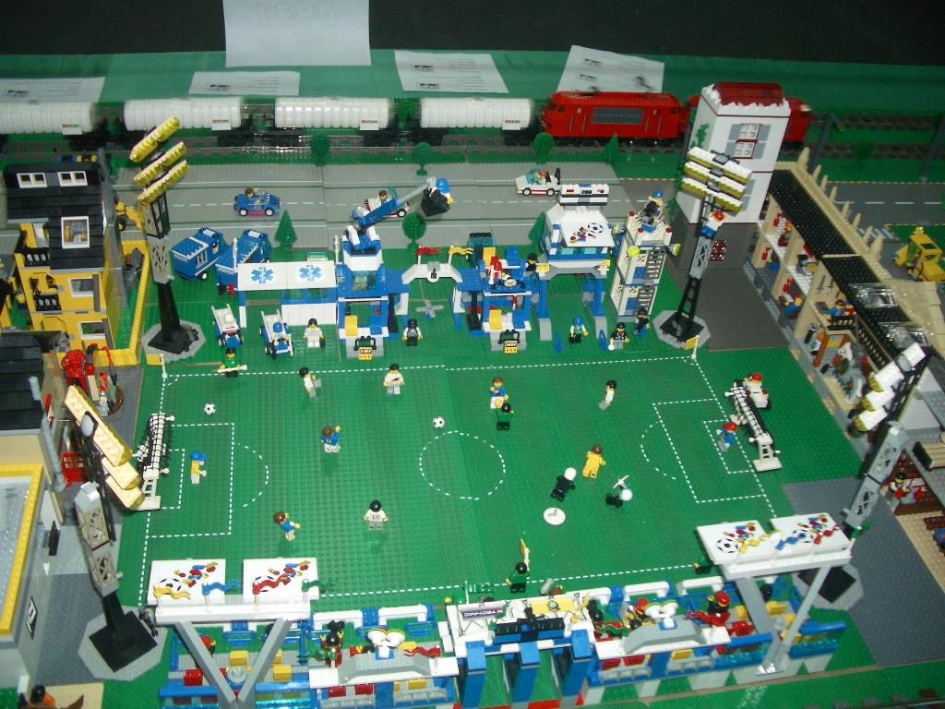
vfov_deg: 40.7
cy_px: 354
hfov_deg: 52.6
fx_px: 955
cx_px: 472
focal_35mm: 35
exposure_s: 1/60
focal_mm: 5.8
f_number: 2.6
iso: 100
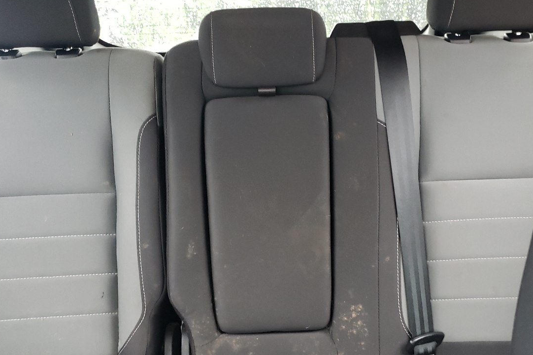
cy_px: 242
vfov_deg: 33.1
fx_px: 592
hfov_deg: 48.3
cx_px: 300
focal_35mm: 40
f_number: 1.5
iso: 245
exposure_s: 1/40
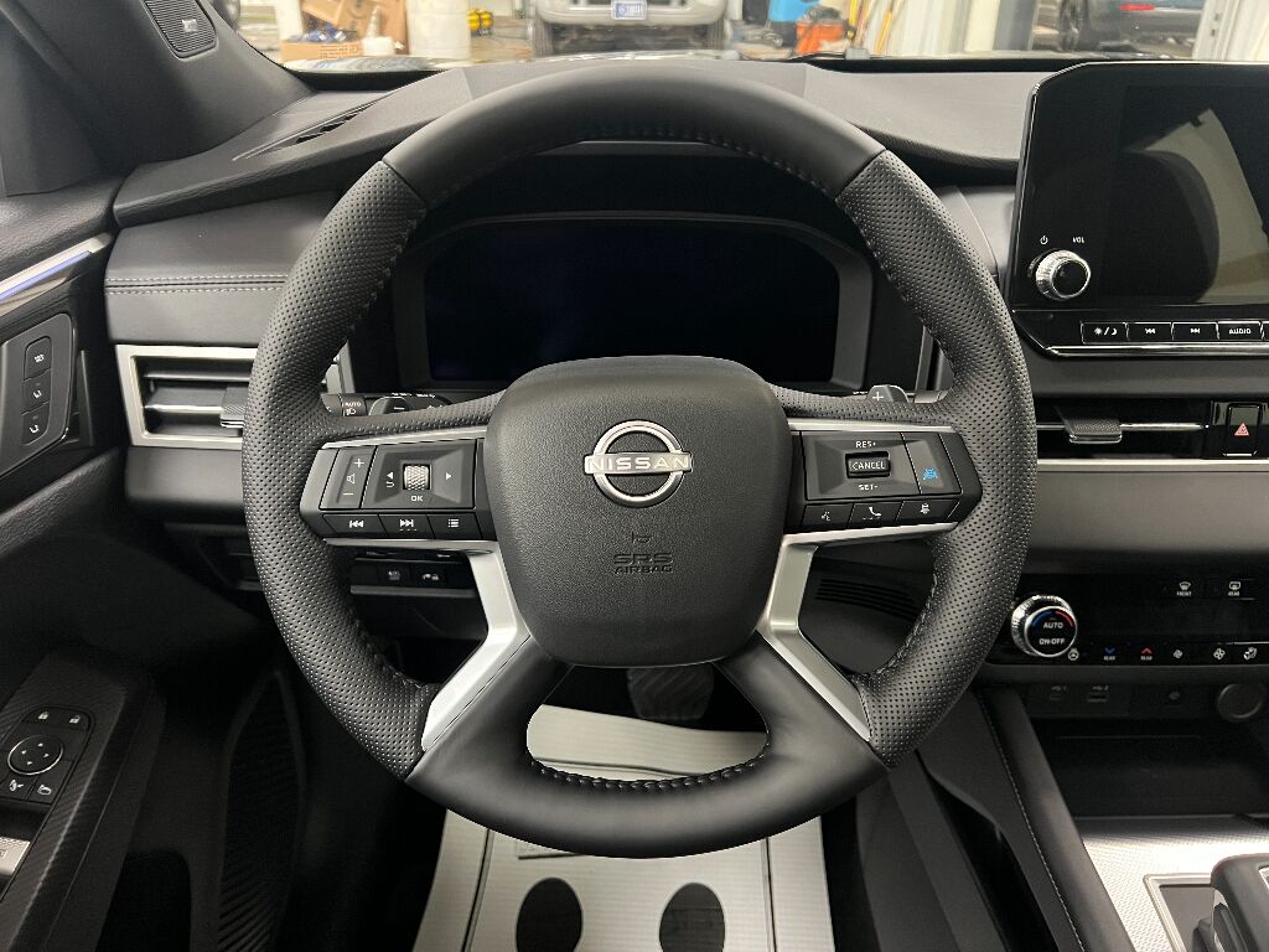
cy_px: 476
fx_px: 953
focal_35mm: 26
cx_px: 634
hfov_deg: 67.3
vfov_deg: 53.1
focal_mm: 5.7
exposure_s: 1/40
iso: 640
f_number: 1.5
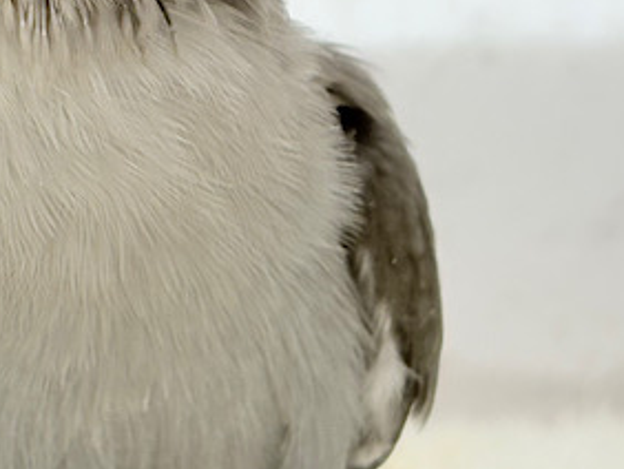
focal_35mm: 118
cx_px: 53
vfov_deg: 12.5
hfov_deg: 16.4
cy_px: 49
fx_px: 2129
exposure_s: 1/100
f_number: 1.6
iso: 50
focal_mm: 5.96
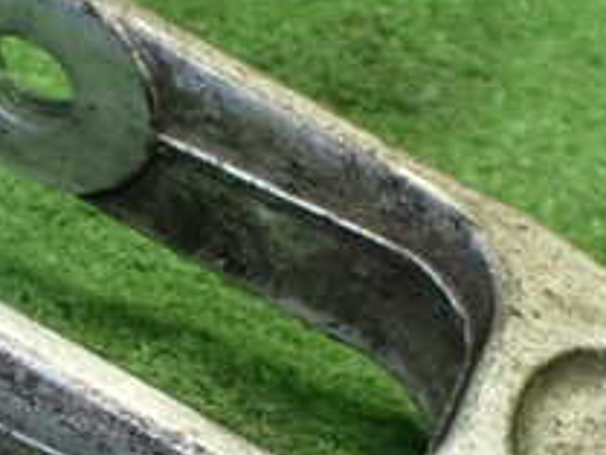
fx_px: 1506
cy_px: 368
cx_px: 212
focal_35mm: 86
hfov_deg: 22.7
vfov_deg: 17.0
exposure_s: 1/125
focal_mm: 5.4
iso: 800
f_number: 2.3
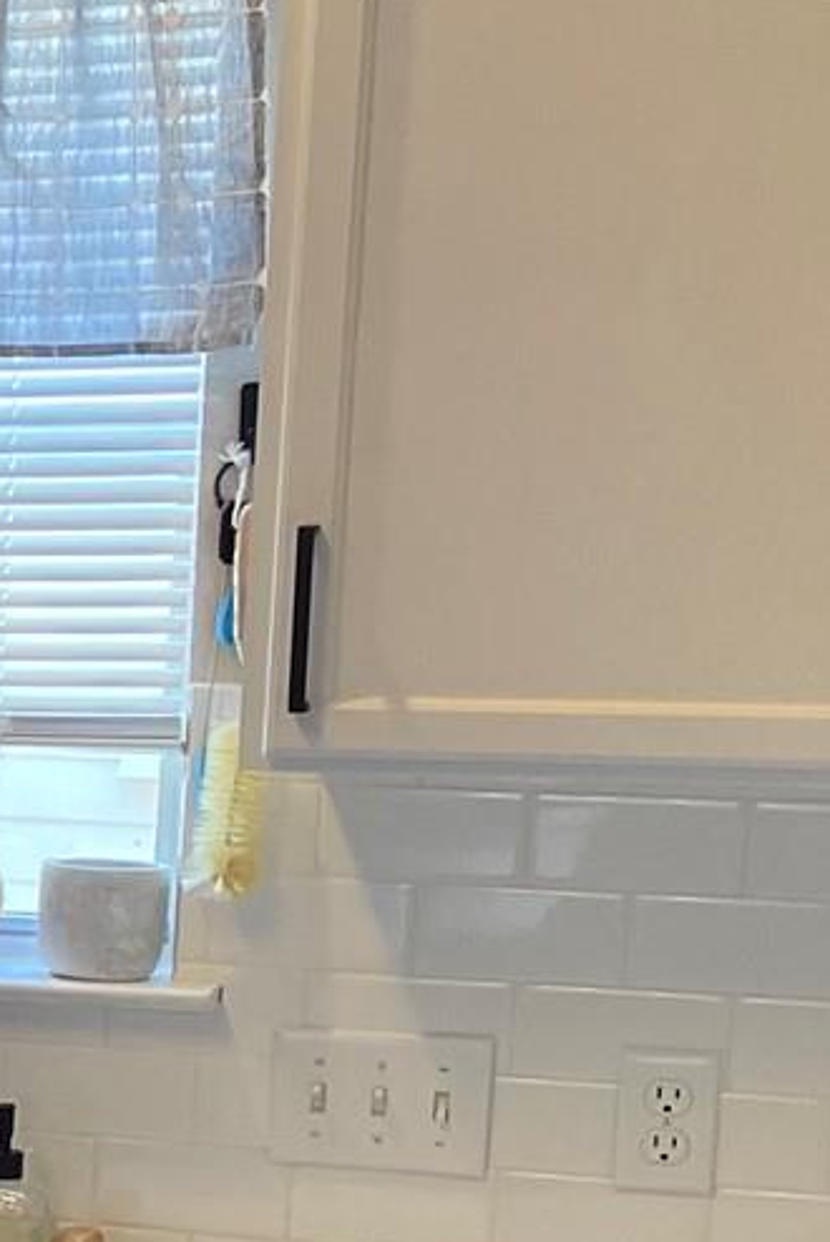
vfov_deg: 17.9
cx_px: -1336
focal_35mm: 112
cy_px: 1149
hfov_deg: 10.2
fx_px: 3868
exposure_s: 1/120
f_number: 1.6
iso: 100
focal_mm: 4.2
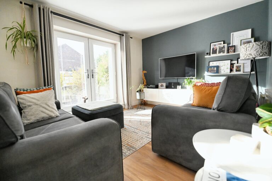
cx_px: 136
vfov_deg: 77.2
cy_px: 90
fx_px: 113
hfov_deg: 100.4
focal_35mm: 15
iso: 6400
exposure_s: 1/8000
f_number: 2.8
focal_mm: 15
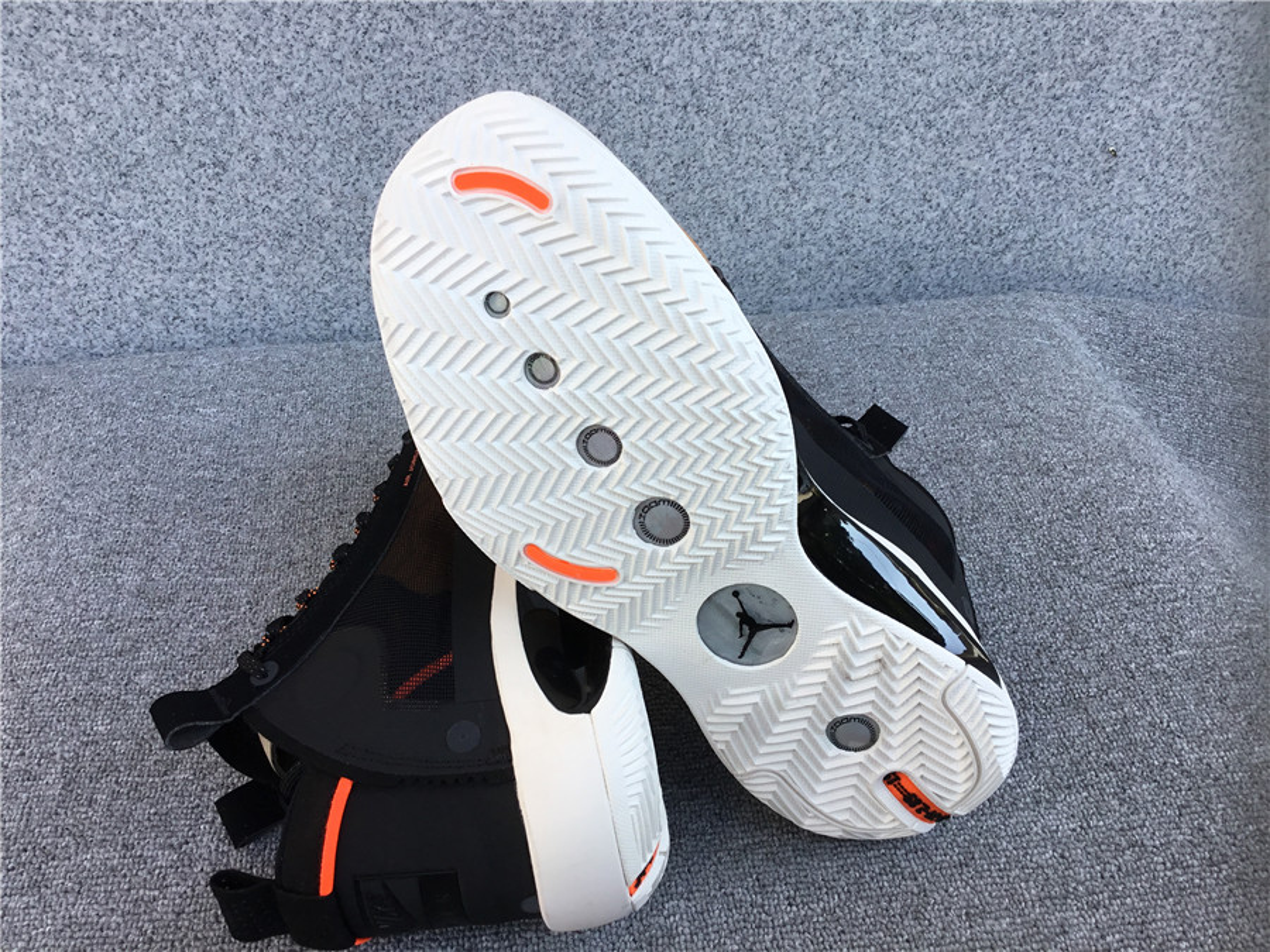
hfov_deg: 58.4
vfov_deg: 45.4
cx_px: 635
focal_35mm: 31
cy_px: 476
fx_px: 1137
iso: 25
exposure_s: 1/251
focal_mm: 3.3
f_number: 2.4
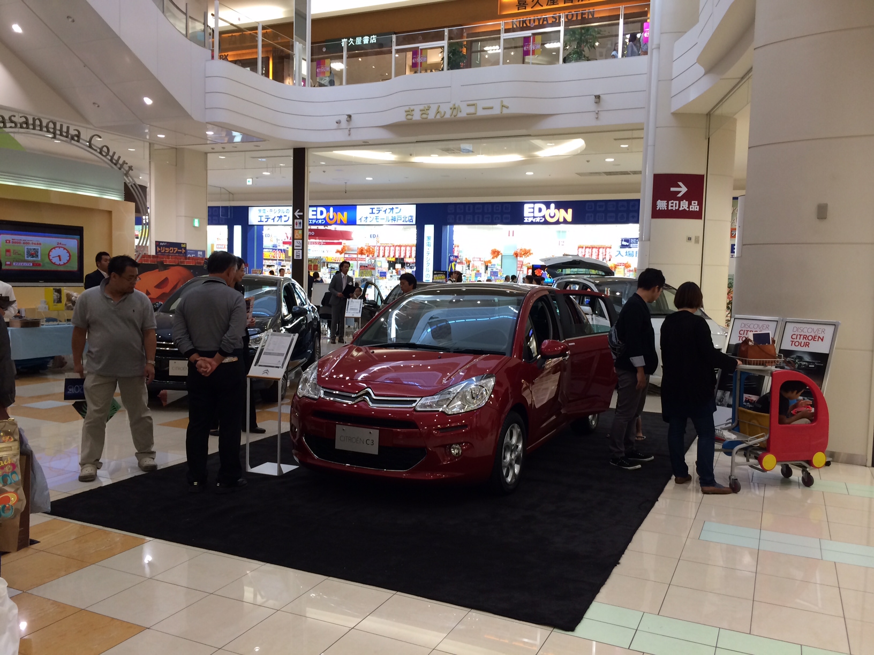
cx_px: 437
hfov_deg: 60.0
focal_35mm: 30
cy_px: 328
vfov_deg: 46.8
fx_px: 757
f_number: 2.2
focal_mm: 4.12
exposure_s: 1/30
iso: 40
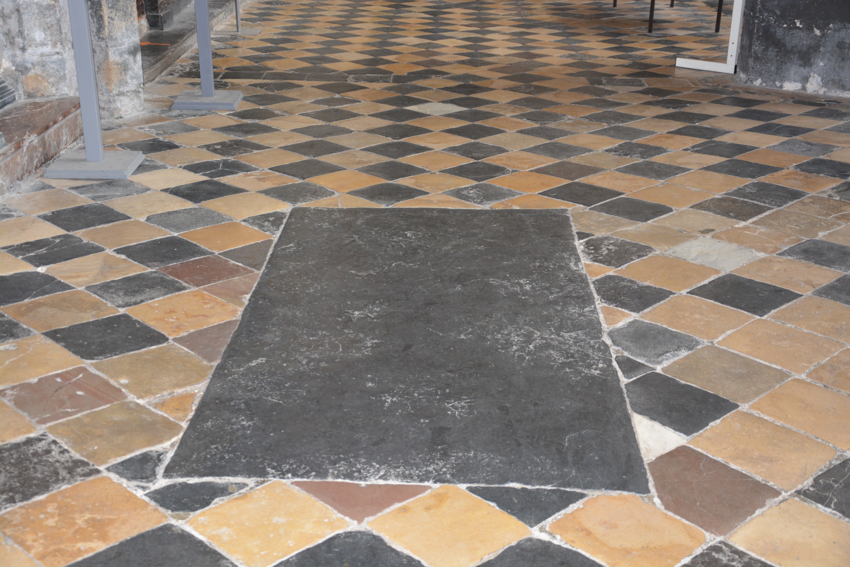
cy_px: 284
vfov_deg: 28.1
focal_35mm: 48
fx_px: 1133
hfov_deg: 41.1
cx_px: 425
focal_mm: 32
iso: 800
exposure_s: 1/60
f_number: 4.2
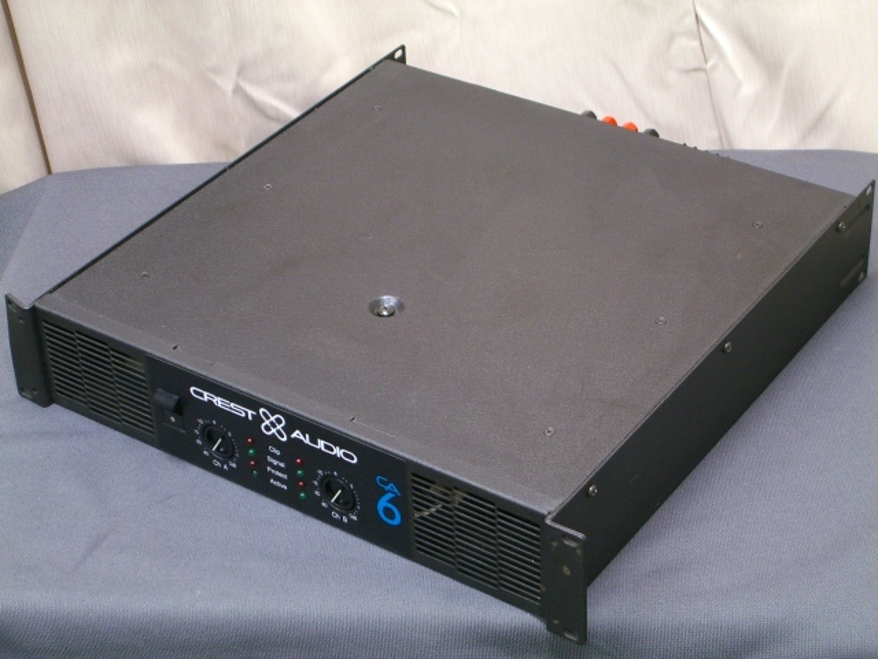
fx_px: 2029
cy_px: 330
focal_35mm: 80
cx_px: 439
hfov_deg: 24.4
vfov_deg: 18.4
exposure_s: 1/8
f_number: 4.4
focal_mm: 16.6
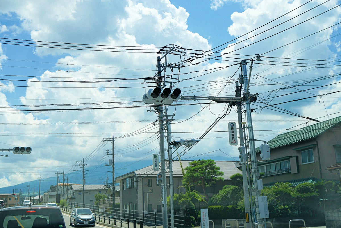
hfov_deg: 43.6
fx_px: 426
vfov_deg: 29.9
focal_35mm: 45
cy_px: 114
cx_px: 170
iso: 100
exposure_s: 1/1000
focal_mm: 30
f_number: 5
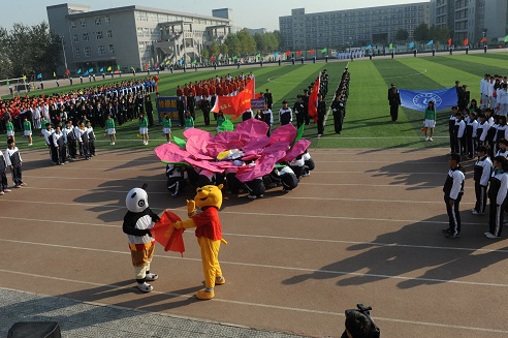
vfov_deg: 46.2
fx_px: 395
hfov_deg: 65.3
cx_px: 221
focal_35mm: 28
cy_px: 145
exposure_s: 1/500
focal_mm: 24
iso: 500
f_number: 11
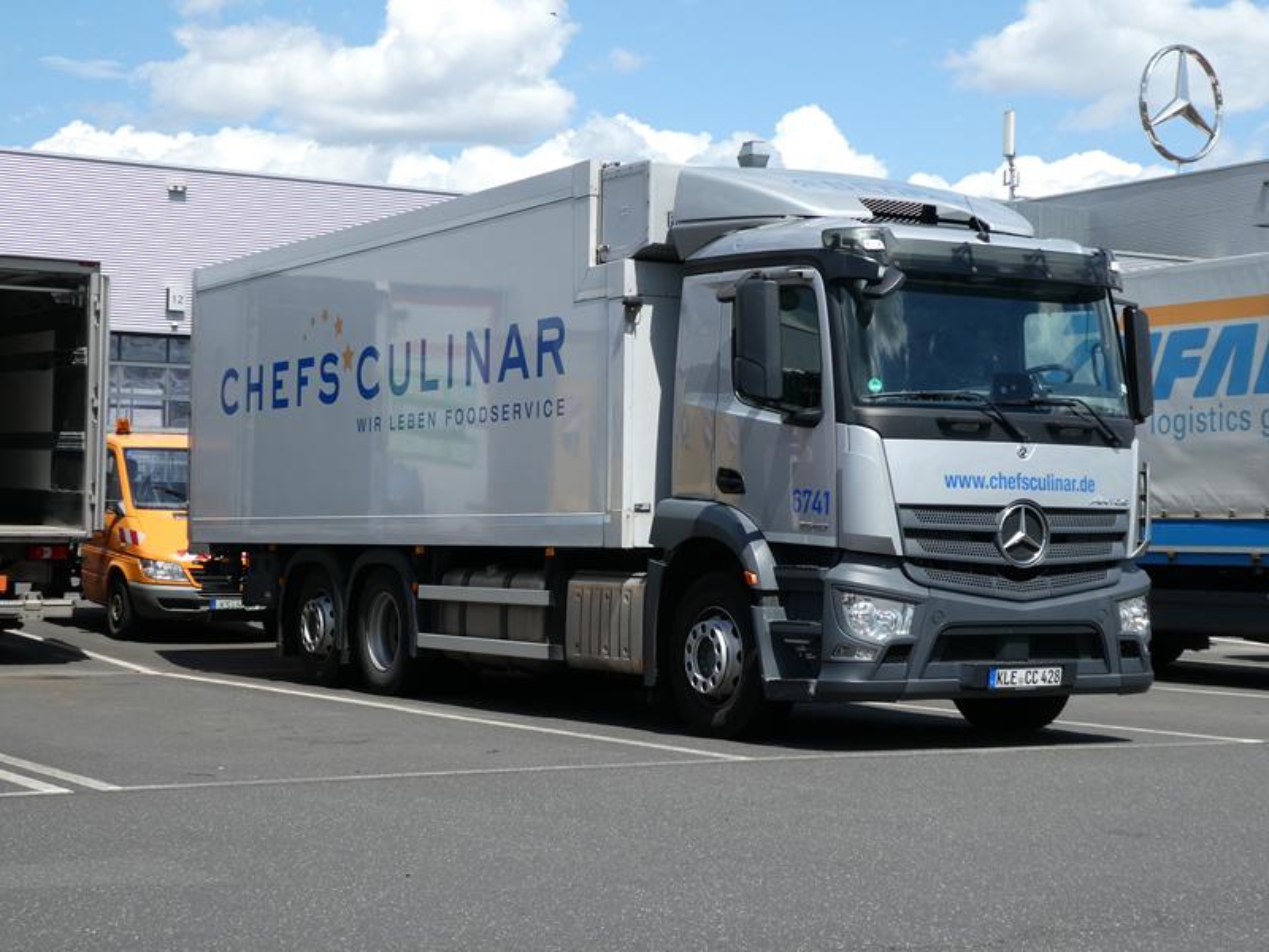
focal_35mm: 61
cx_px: 634
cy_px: 476
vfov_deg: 24.0
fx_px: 2236
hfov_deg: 31.7
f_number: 4.3
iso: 80
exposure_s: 1/500
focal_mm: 10.9
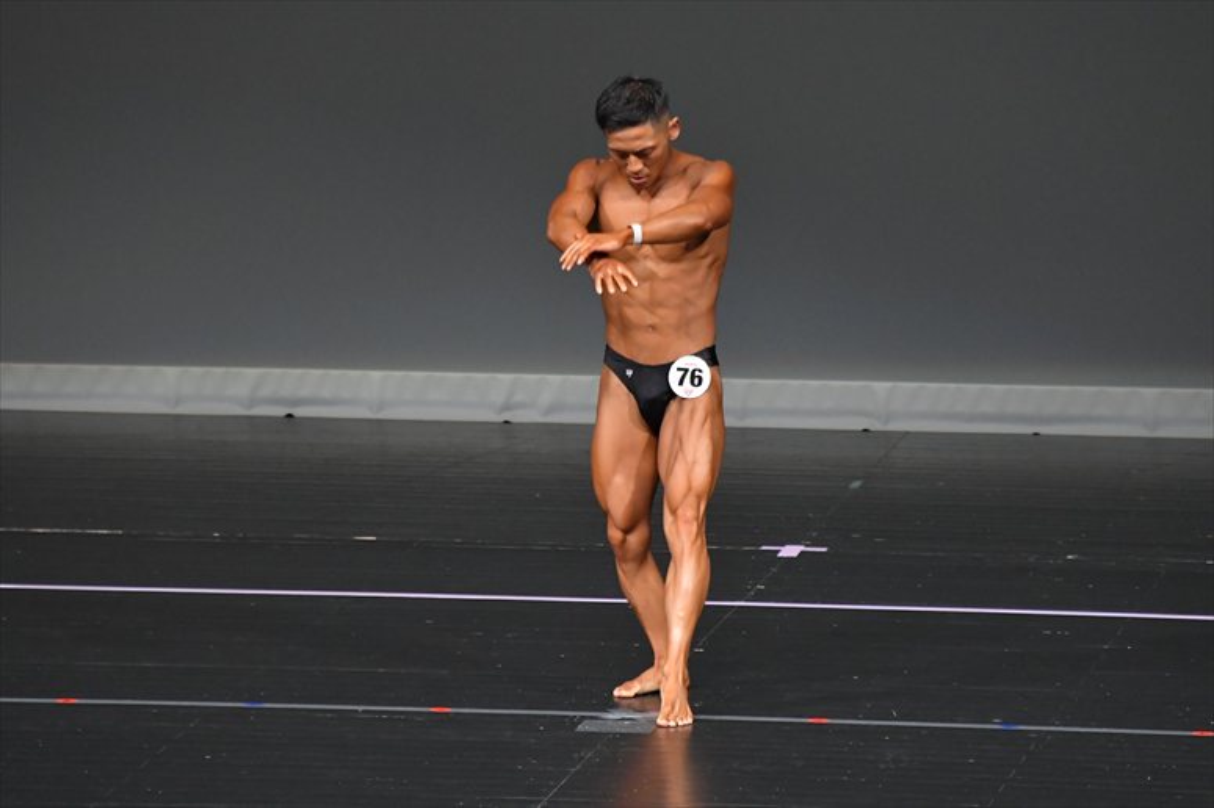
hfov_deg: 5.5
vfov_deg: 3.7
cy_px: 404
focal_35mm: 375
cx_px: 607
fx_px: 12640
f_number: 5.6
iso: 4000
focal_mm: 250
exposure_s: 1/400
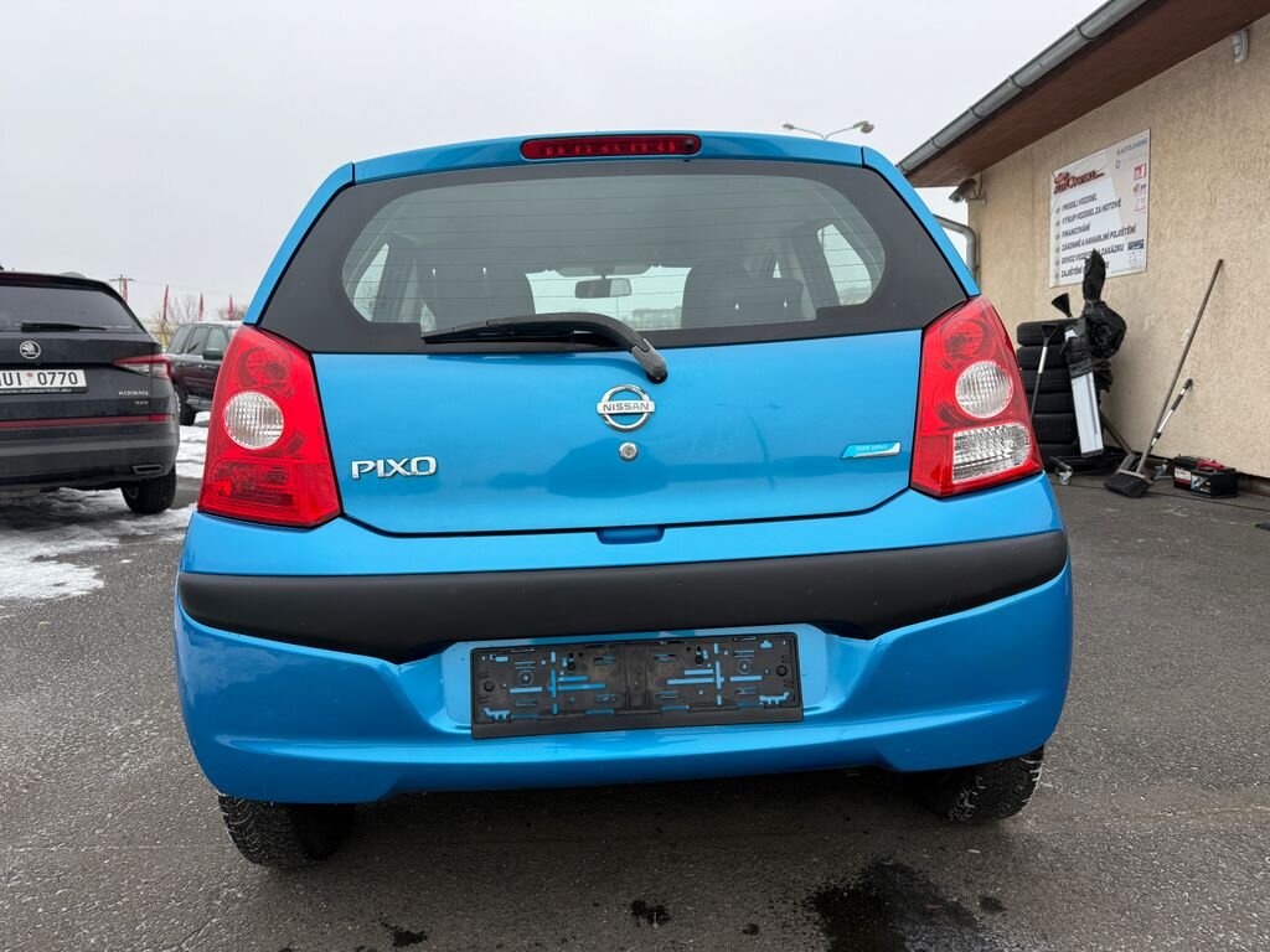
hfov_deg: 71.6
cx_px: 635
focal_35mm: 24
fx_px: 881
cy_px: 476
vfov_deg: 56.8
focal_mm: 6.76
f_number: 1.78
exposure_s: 1/728
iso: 80
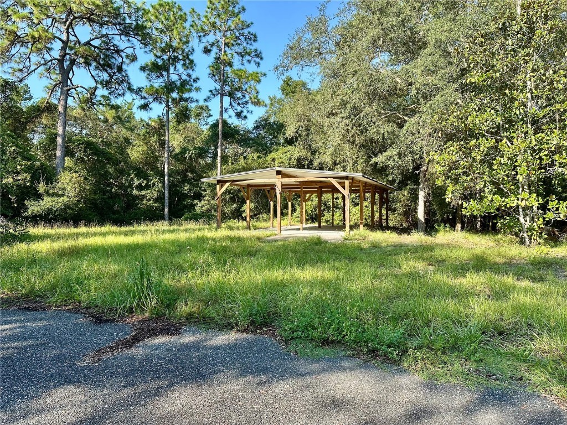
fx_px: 393
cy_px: 212
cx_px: 284
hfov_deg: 71.6
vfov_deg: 56.8
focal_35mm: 24
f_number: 1.78
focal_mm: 6.86
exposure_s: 1/1083
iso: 80
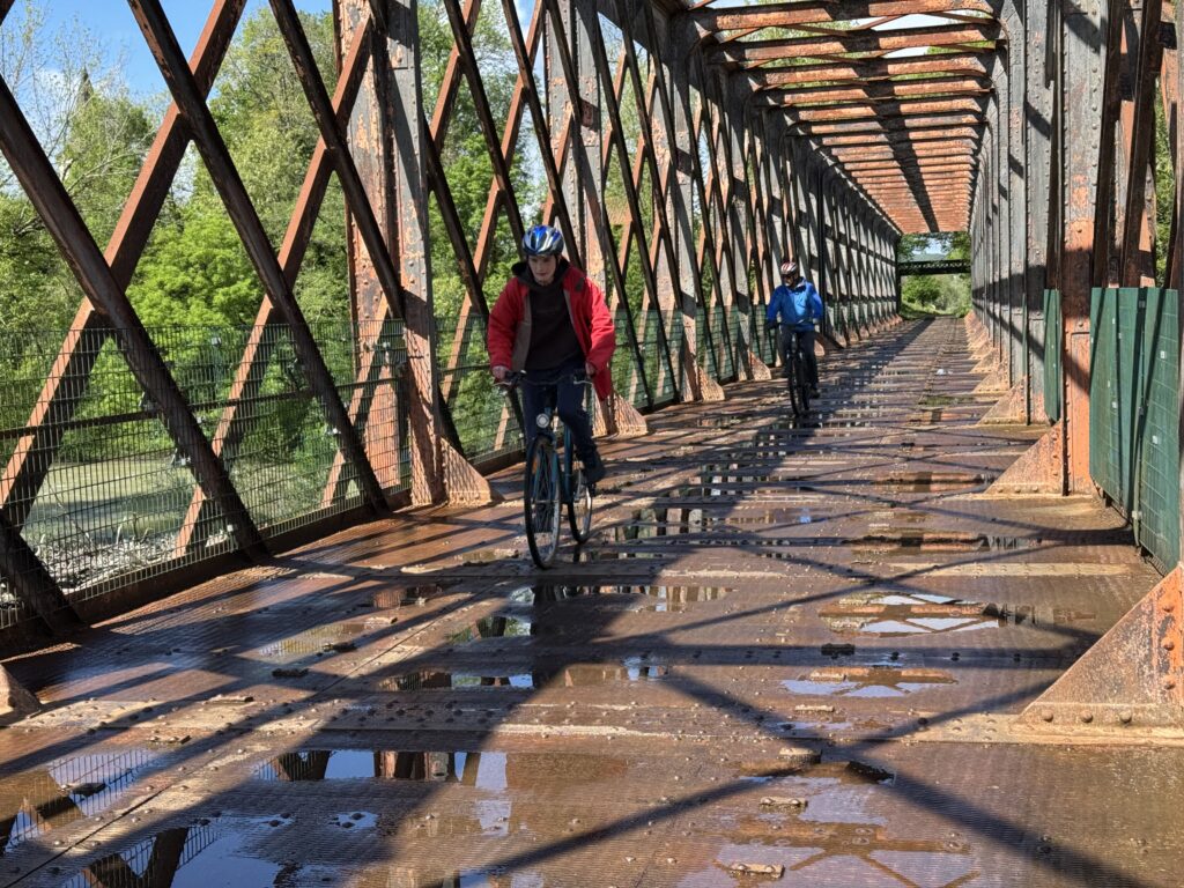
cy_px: 444
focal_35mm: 48
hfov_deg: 39.7
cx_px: 592
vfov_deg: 30.3
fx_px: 1642
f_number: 1.78
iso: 64
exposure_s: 1/1560
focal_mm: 6.76
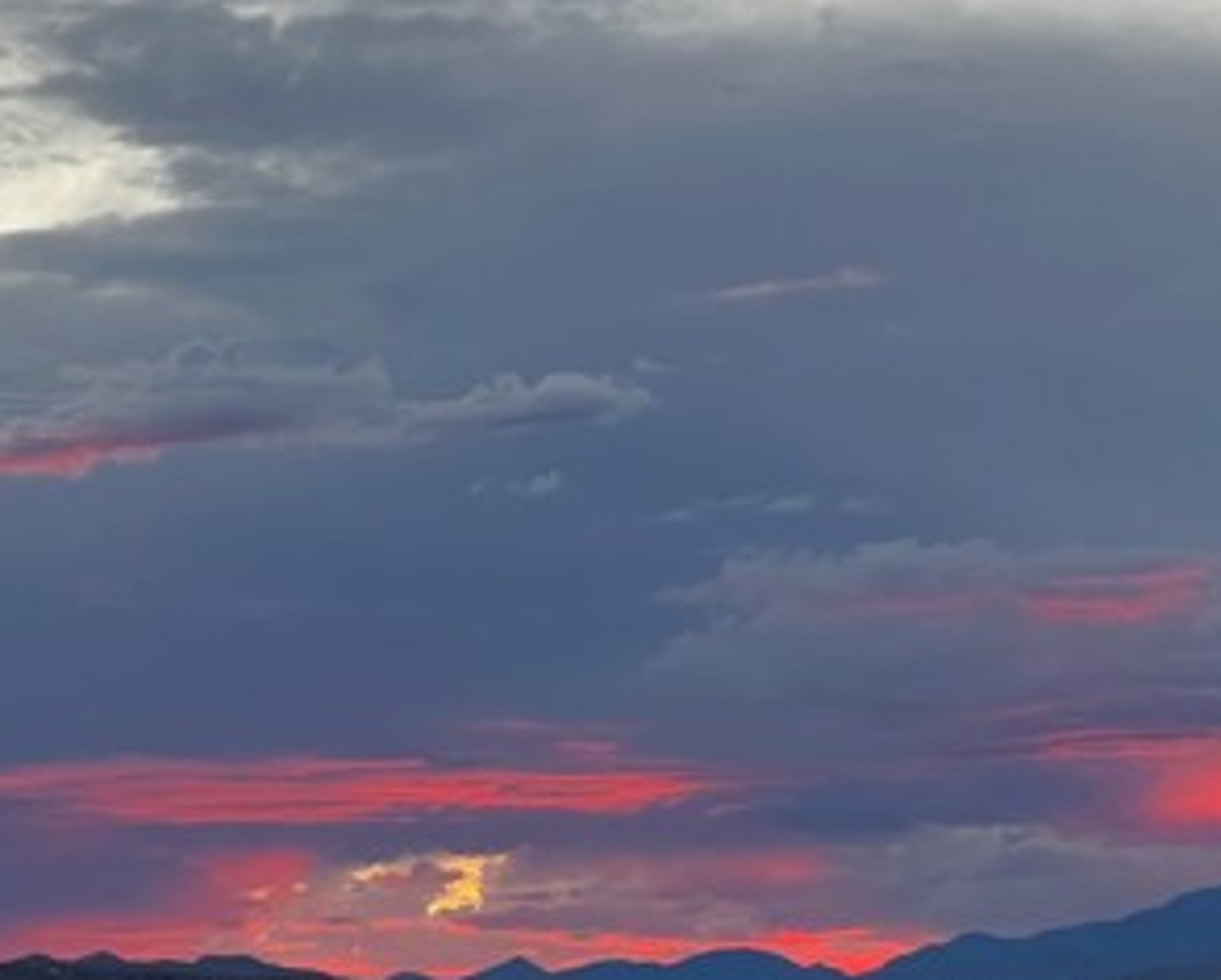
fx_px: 5932
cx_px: 983
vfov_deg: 9.4
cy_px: 642
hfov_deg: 11.7
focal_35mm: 164
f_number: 2.8
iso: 125
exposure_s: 1/99
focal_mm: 9
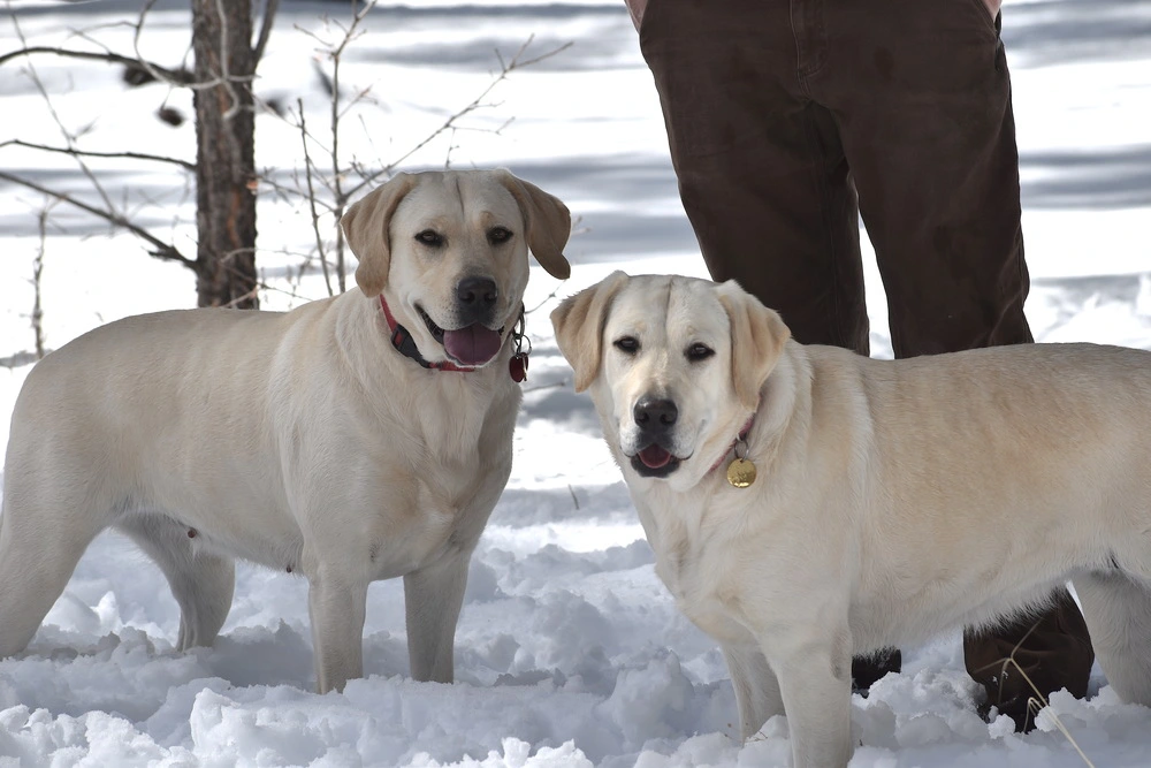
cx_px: 576
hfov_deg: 10.5
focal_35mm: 195
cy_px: 384
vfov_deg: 7.0
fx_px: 6235
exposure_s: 1/500
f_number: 8
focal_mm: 130
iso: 100
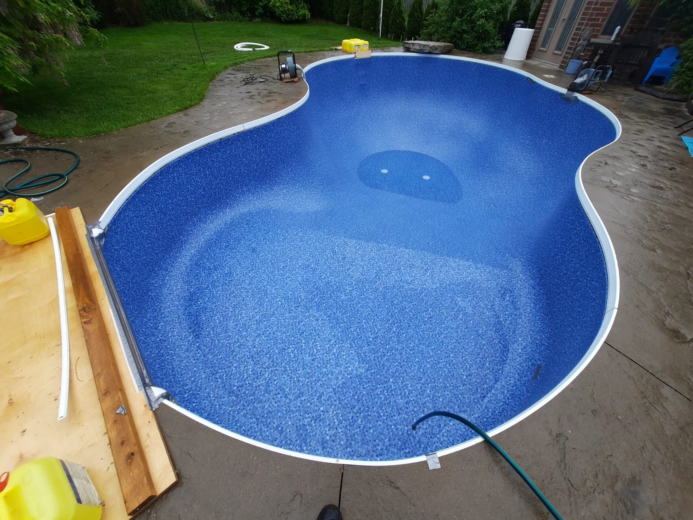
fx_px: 260
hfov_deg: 106.2
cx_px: 346
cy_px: 260
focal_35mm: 13
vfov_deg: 89.9
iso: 40
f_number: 2.2
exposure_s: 1/681
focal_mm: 1.74
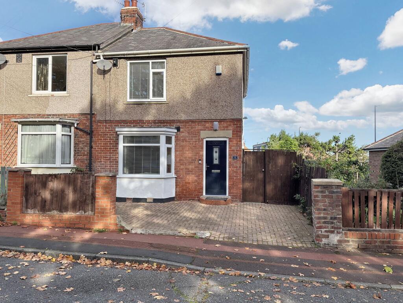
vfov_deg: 53.1
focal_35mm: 26
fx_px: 303
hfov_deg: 67.3
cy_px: 152
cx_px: 202
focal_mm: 6
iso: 50
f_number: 1.6
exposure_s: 1/1667
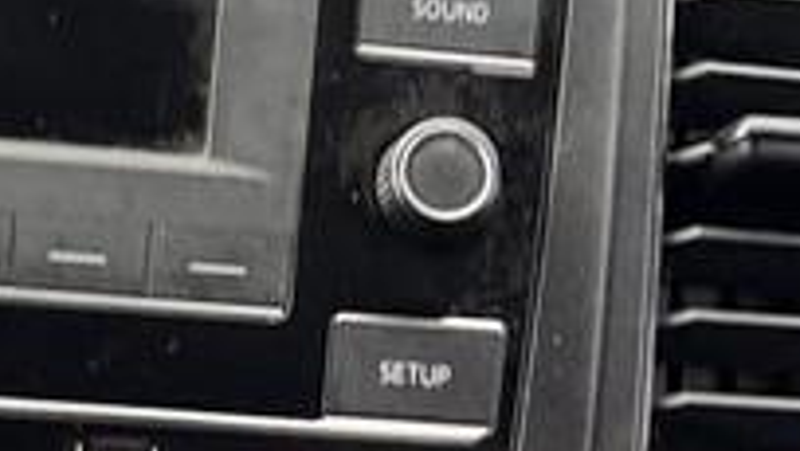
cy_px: 424
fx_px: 1422
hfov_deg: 31.1
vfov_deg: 17.7
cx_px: 235
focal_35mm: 67
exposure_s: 1/60
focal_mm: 2.22
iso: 320
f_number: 2.2
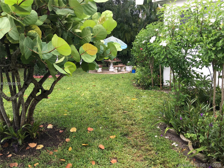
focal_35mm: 29
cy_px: 84
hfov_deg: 61.7
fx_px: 188
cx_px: 112
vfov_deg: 48.2
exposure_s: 1/60
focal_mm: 4.15
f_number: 2.2
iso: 32
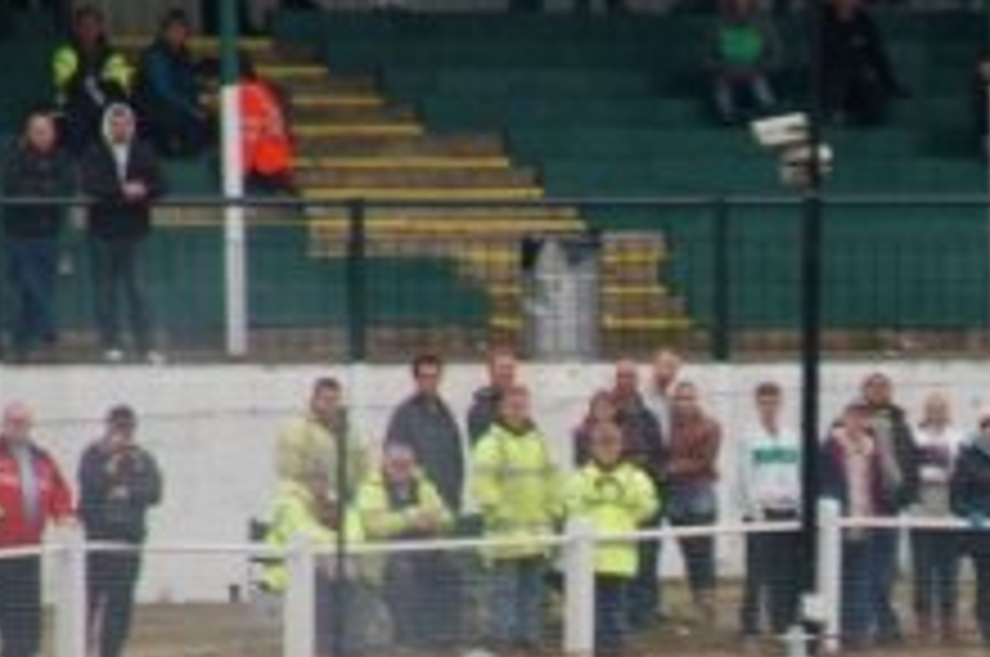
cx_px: 976
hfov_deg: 2.4
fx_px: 24000
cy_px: 842
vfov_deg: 1.6
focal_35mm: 874
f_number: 6.3
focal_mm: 200
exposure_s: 1/500
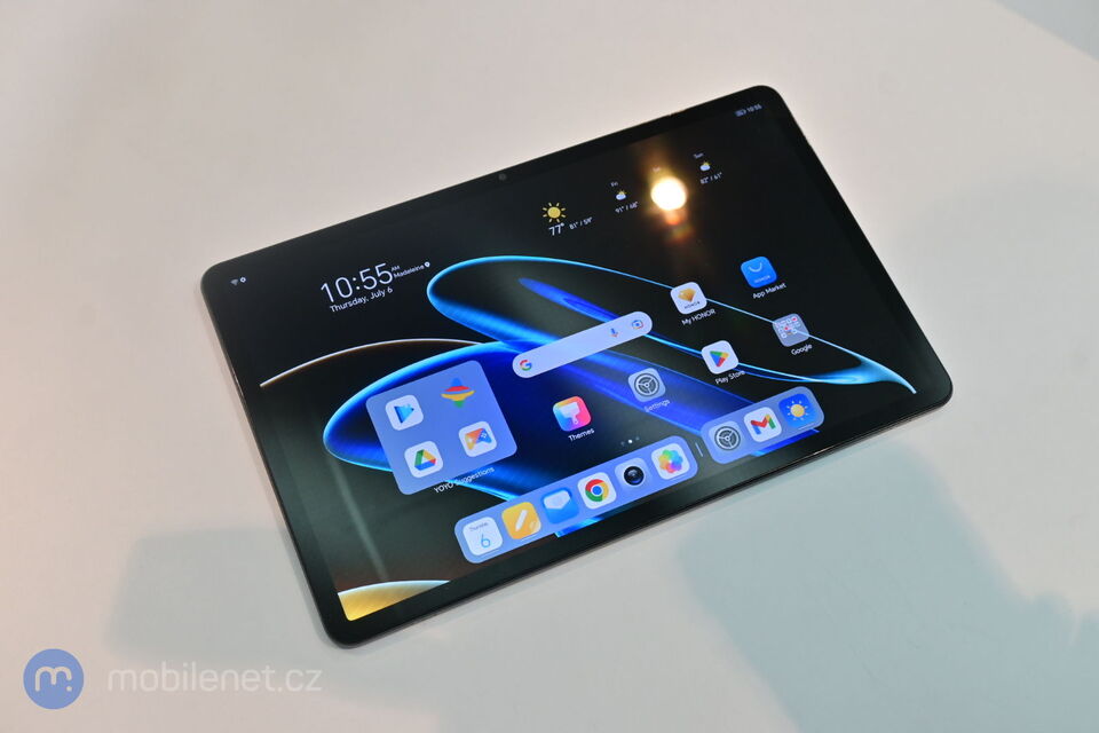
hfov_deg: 48.7
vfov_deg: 33.6
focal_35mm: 40
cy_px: 366
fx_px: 1213
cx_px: 550
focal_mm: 26.5
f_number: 5.6
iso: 400
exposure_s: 1/125
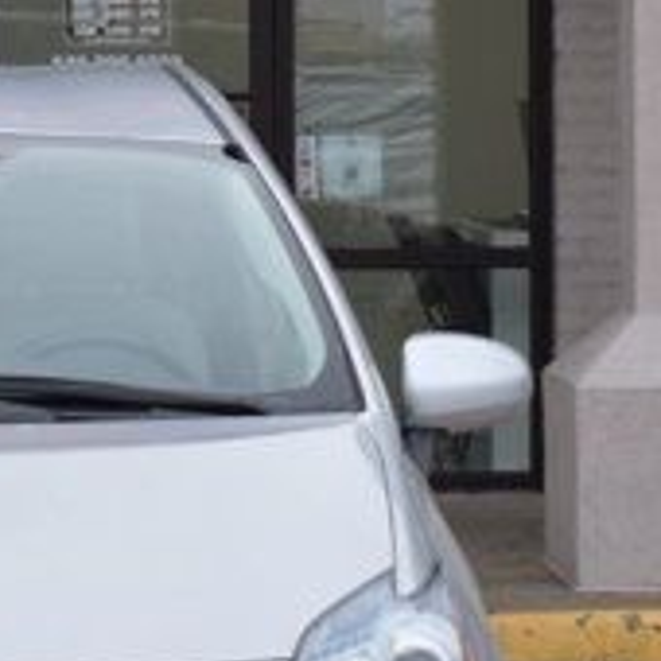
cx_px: 78
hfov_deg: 8.7
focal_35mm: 200
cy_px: 136
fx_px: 4321
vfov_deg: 8.7
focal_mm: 26
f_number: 4
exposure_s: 1/320
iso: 200
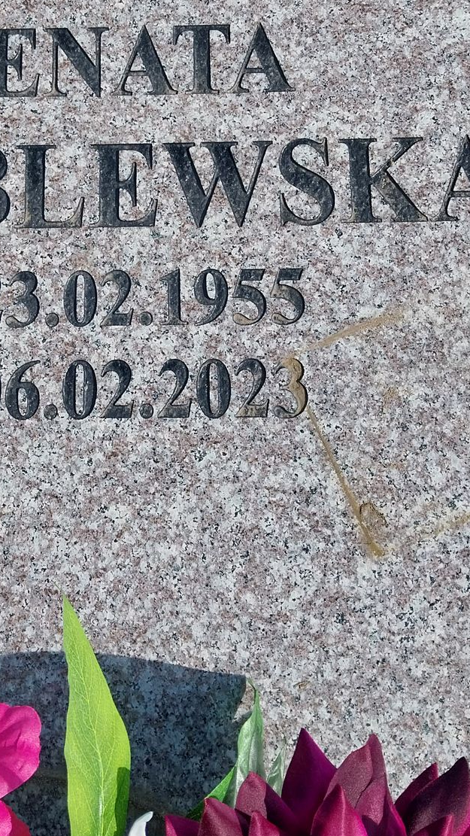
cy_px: 283
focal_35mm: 52
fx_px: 1152
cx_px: 87
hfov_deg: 22.7
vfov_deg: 39.4
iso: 25
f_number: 1.8
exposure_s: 1/1245
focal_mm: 4
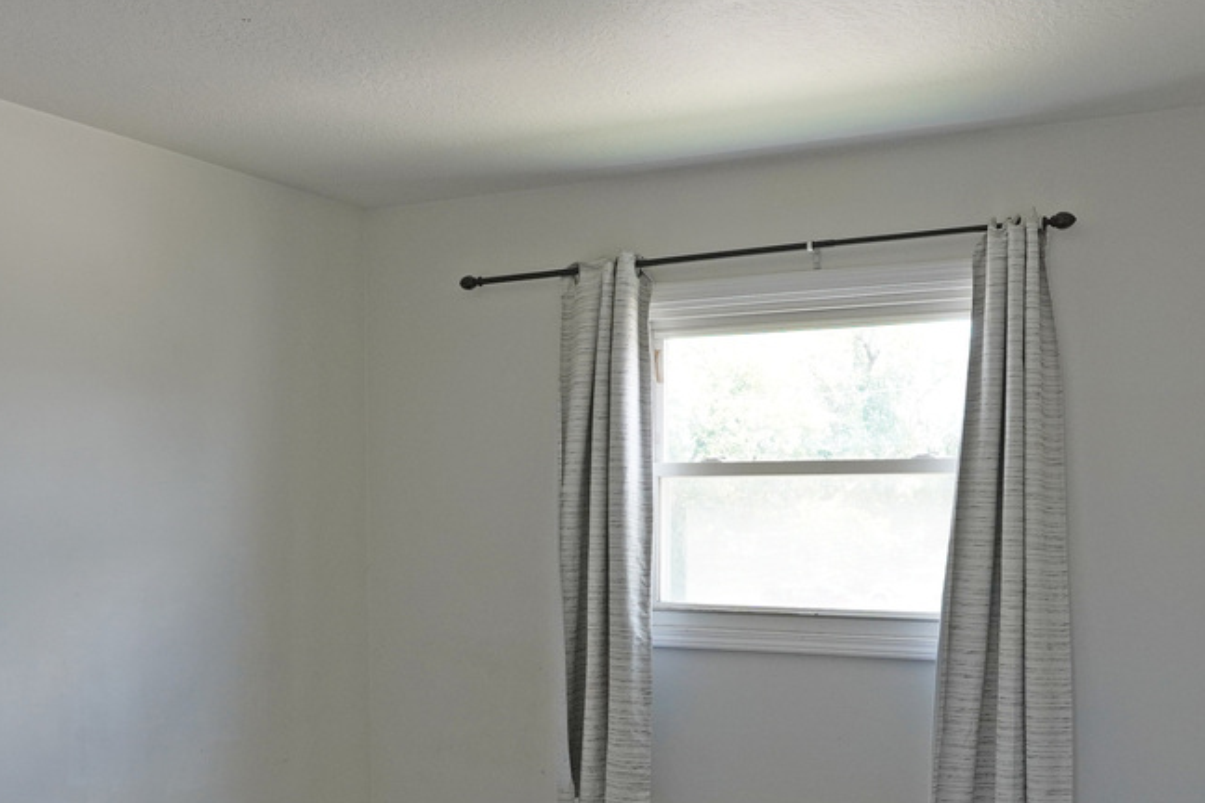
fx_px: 1381
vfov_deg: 31.6
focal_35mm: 41
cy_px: 638
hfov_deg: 47.1
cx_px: 543
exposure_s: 1/160
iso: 500
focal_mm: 11
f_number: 4
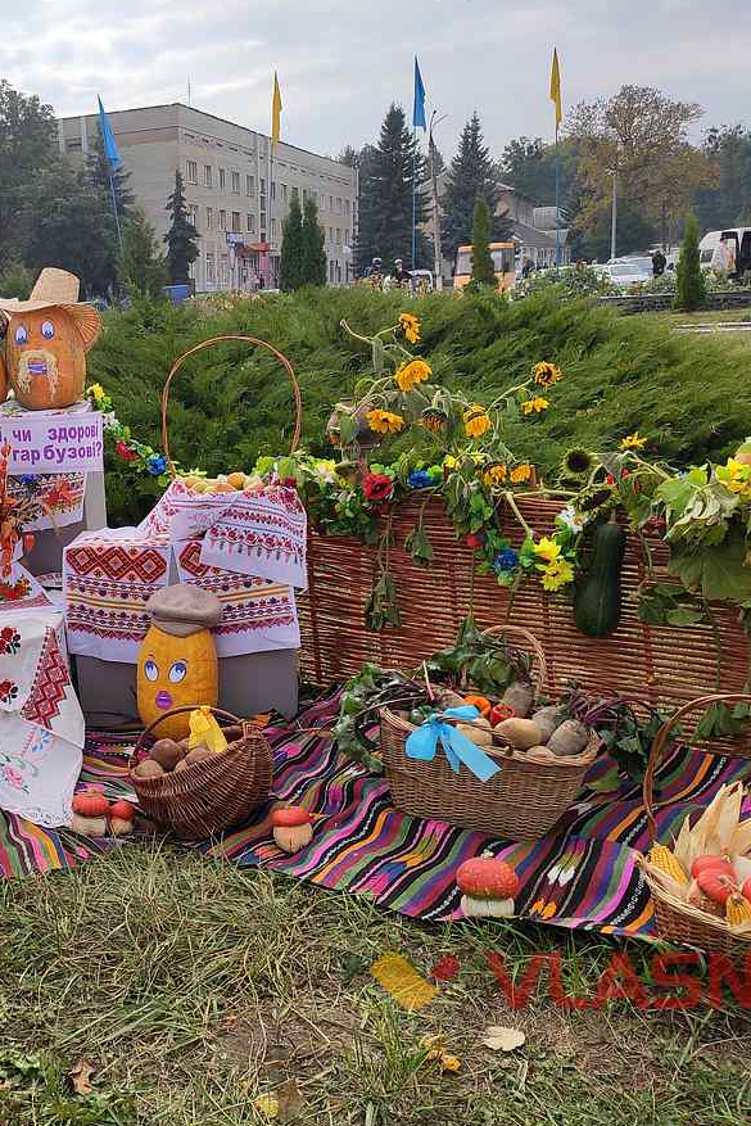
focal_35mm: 37
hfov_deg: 34.2
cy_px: 569
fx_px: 1157
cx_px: 94
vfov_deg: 51.9
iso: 112
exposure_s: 1/2409
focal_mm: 4.77
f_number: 1.75
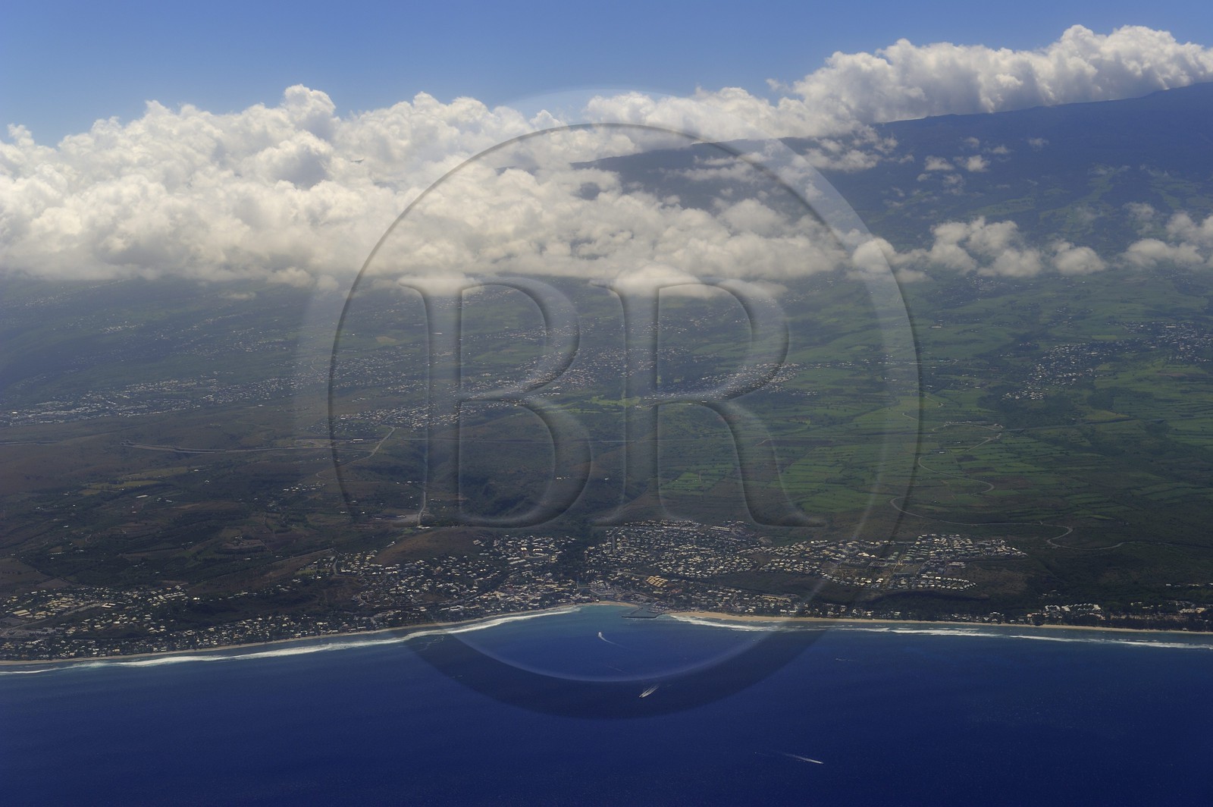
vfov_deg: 23.3
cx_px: 606
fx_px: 1953
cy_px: 404
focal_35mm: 58
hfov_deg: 34.5
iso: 200
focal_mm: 58
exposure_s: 1/800
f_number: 8
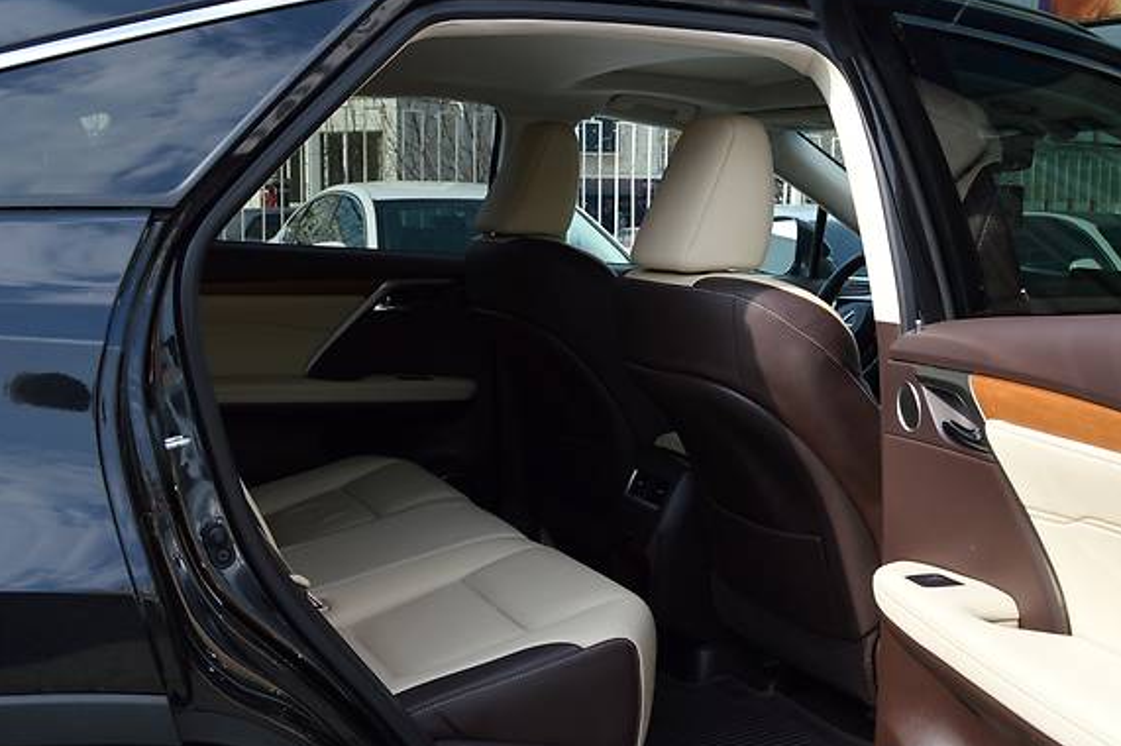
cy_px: 438
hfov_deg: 46.2
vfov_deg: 31.8
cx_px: 654
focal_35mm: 42
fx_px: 1307
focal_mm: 20
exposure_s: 1/160
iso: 100
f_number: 6.3
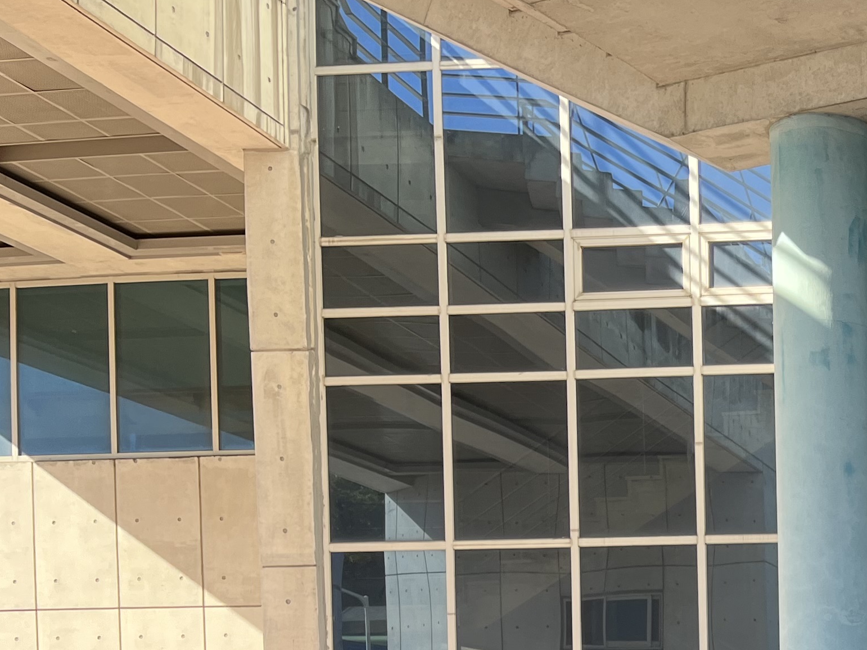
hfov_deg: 25.5
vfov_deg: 20.0
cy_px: 817
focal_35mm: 68
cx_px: 1058
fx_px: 1703
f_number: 1.6
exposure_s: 1/598
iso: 50
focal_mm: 5.1
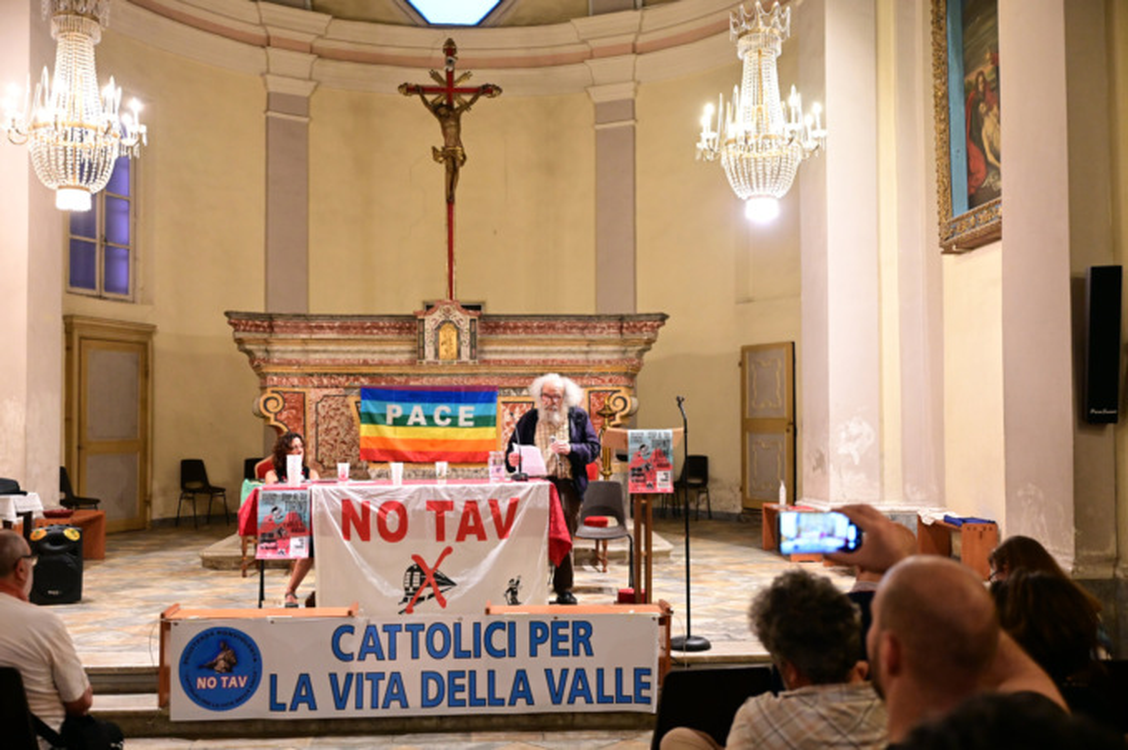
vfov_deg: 37.8
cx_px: 564
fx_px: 1096
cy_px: 375
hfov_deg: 54.5
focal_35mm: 35
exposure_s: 1/100
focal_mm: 35
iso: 4000
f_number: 2.8
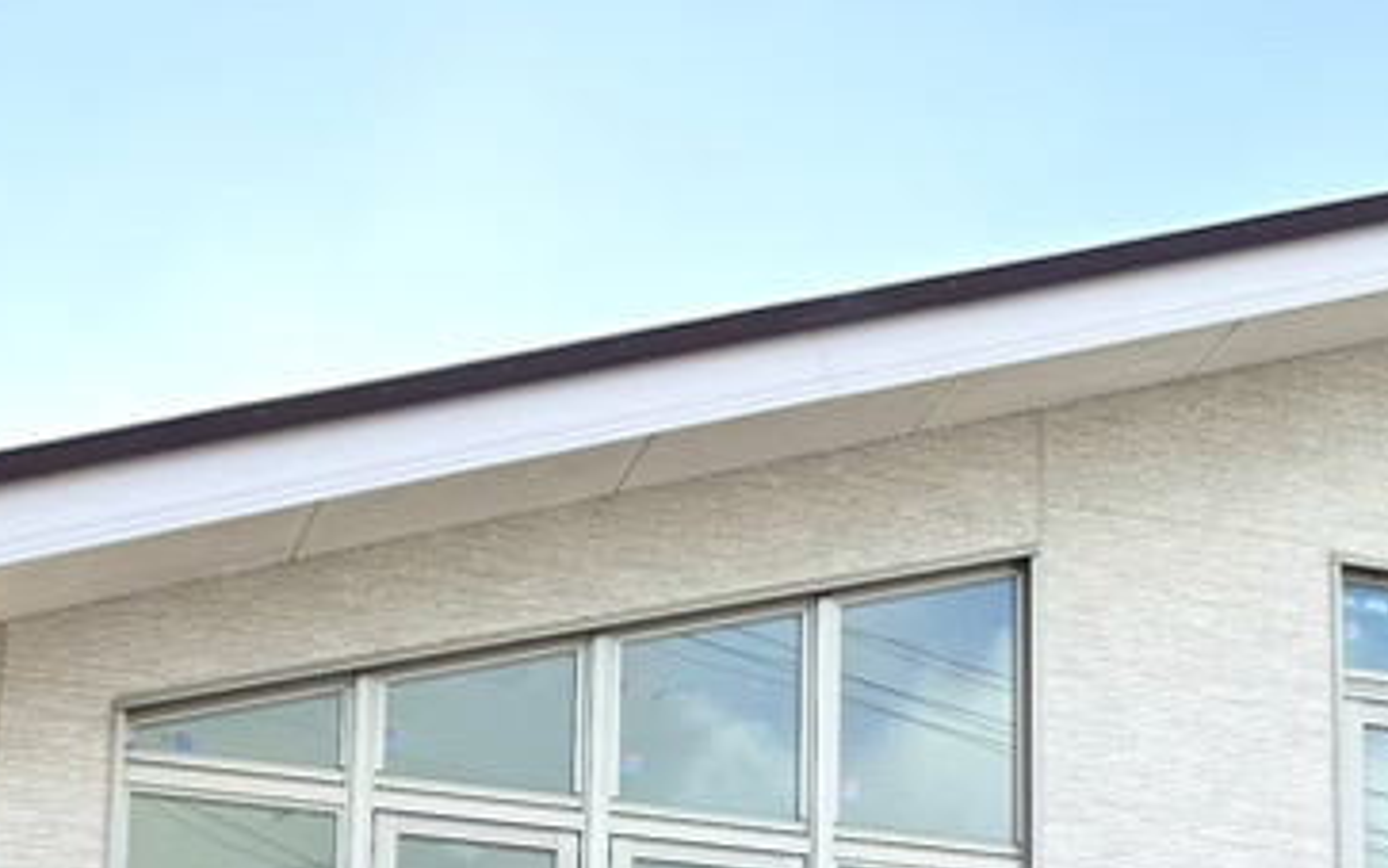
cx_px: 1812
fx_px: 3443
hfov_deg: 20.7
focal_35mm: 91
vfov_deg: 13.4
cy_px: 1350
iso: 50
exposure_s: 1/797
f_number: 1.5
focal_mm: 5.7
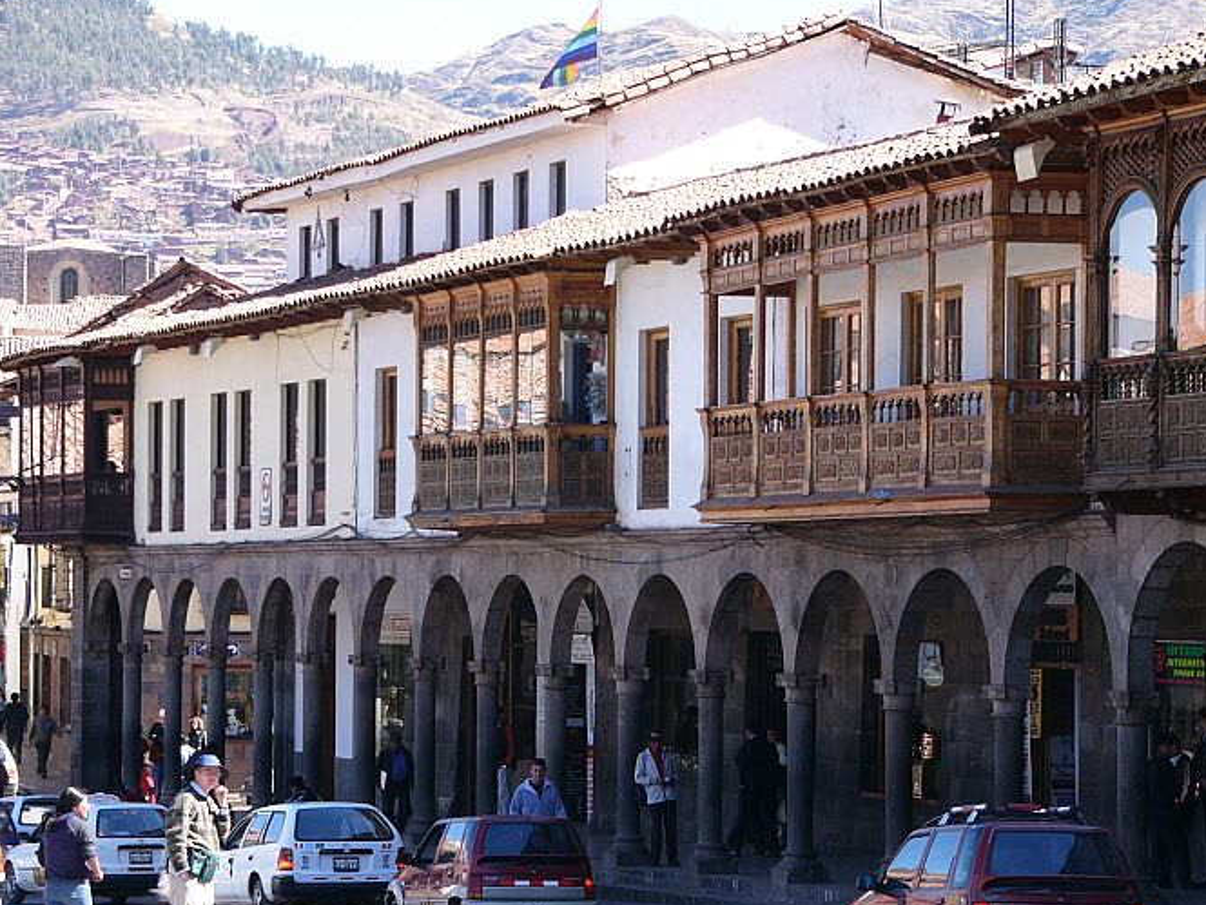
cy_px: 502
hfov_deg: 14.5
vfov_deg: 10.9
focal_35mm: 136
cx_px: 491
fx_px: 4739
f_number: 4
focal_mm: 18.9
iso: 50
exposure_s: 1/125
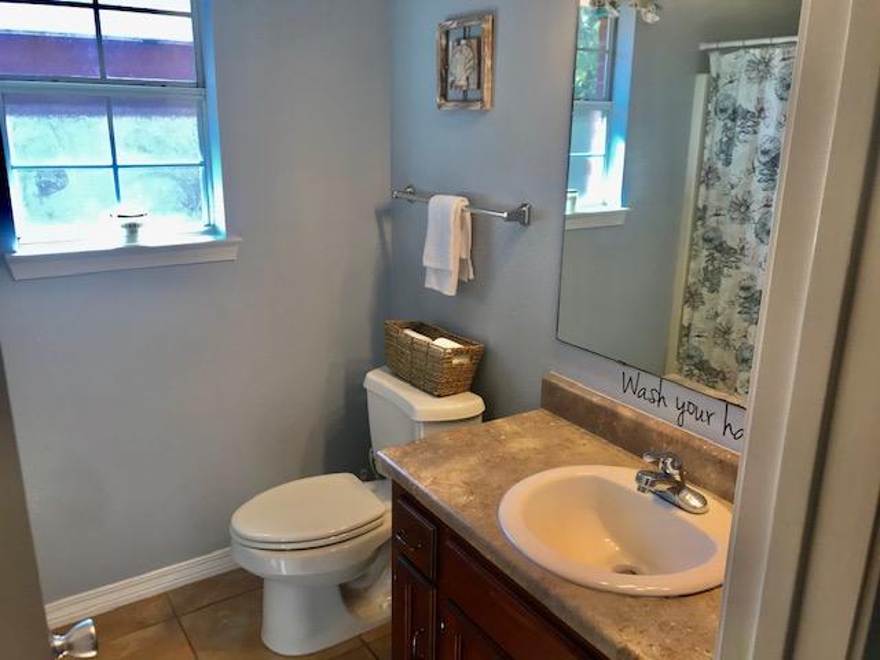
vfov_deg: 49.7
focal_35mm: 28
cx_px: 440
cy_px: 330
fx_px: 712
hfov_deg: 63.4
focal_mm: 3.99
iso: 40
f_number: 1.8
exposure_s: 1/120
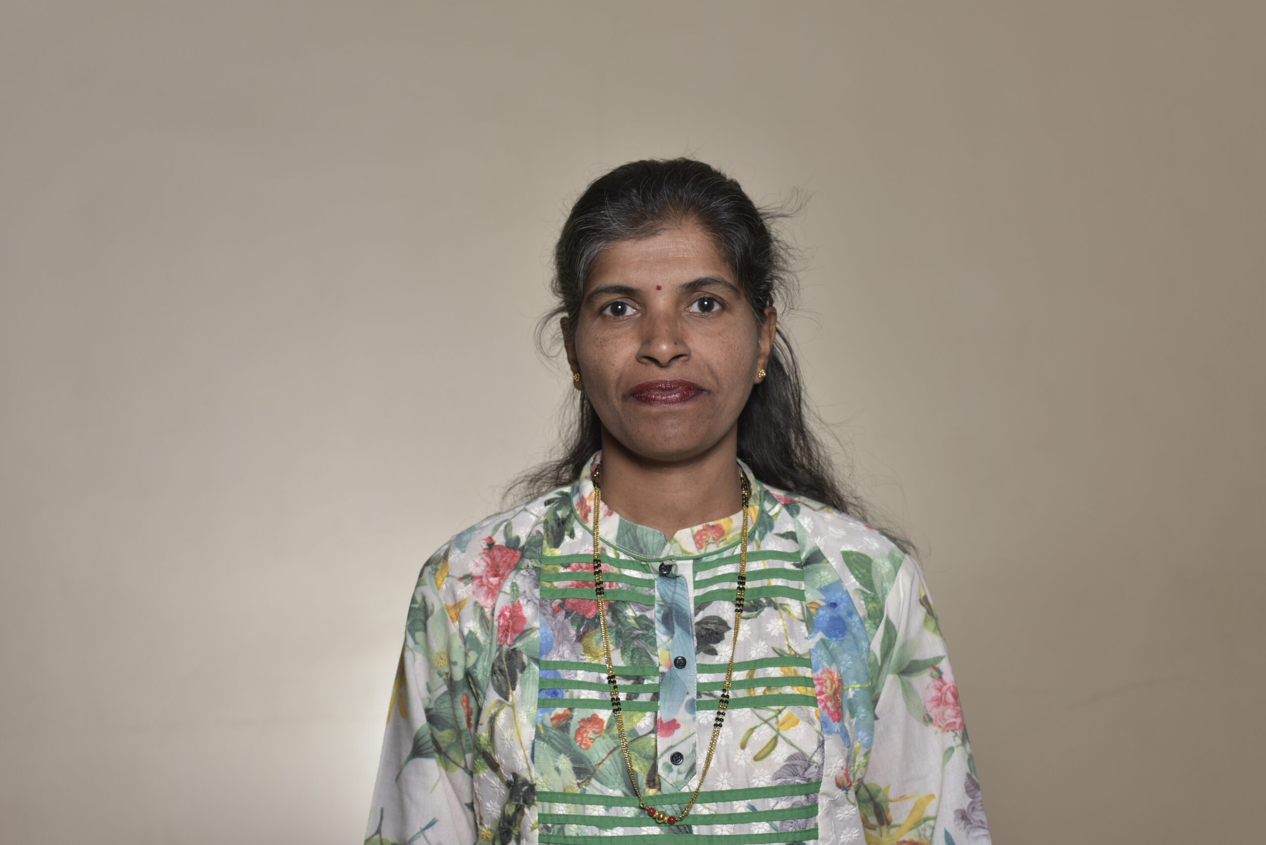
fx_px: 1759
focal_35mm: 50
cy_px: 422
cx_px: 633
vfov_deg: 27.0
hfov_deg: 39.6
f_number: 6.3
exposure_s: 1/200
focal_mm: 50
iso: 320
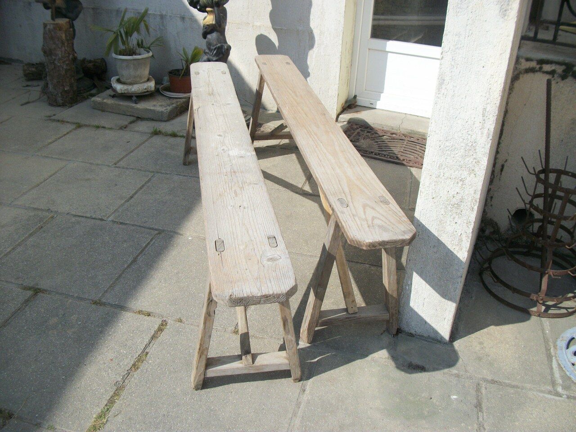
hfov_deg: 56.8
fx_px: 532
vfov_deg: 44.2
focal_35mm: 32
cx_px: 288
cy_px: 216
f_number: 8.8
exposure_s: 1/200
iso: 80
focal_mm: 5.7
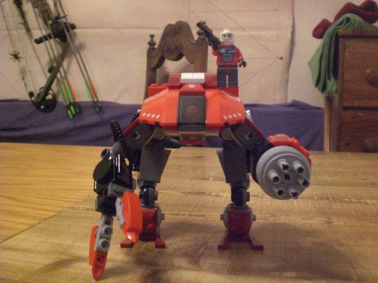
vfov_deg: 37.7
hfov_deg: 49.0
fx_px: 415
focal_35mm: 38
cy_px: 142
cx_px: 189
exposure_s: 1/50
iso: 800
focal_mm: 6.3
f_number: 3.1
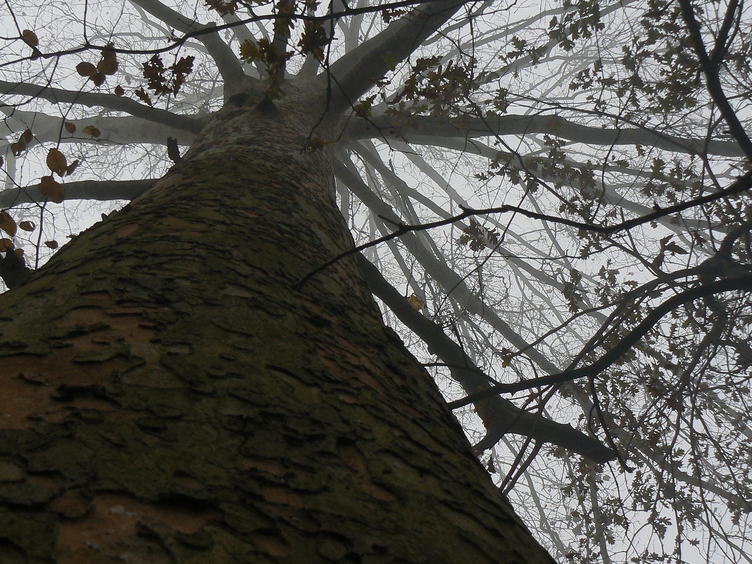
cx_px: 309
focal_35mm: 45
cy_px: 316
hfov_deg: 41.9
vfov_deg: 32.1
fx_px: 978
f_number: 5.6
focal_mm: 6
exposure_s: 1/125
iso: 80
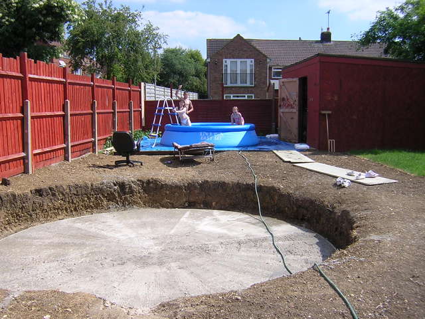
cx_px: 212
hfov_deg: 51.4
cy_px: 160
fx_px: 442
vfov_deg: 39.7
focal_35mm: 36
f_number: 5.2
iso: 100
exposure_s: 1/279
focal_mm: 4.7
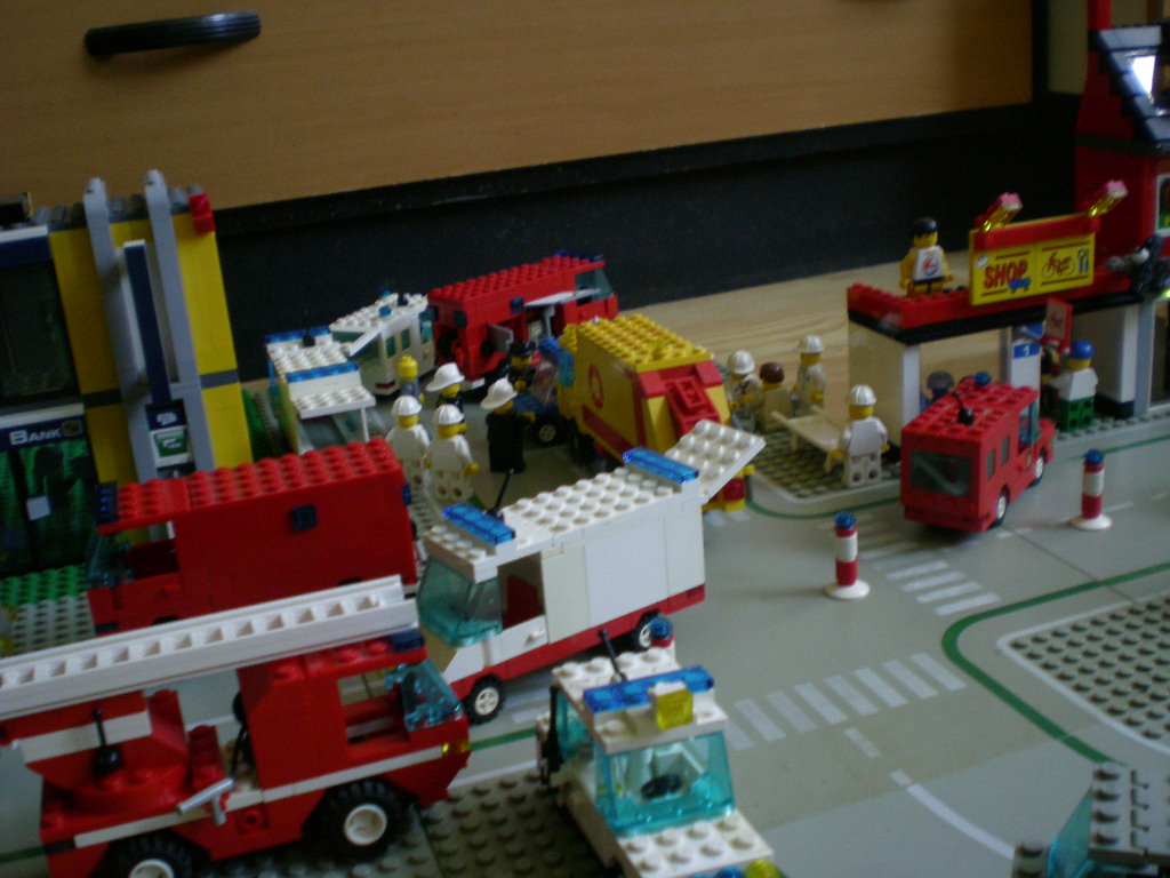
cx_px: 585
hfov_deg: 49.0
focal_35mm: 38
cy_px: 439
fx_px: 1284
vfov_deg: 37.7
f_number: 3.1
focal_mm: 6.3
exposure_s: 1/40.3
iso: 200
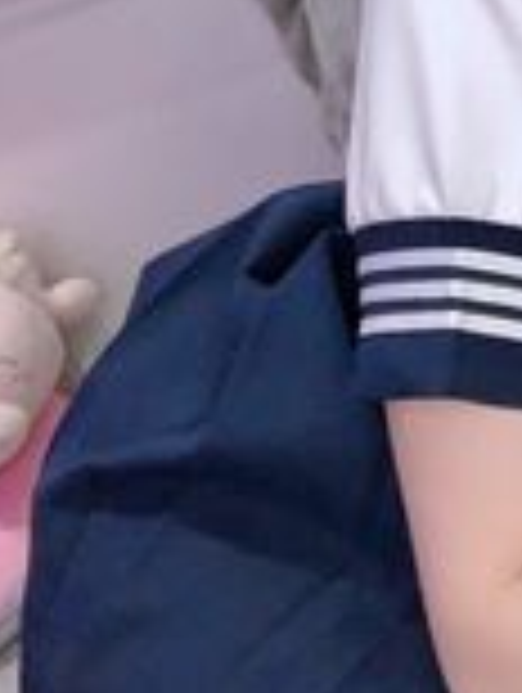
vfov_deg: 20.5
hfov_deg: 14.8
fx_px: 1885
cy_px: 110
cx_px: 747
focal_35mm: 94
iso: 32
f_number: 2.2
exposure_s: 1/30
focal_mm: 2.87
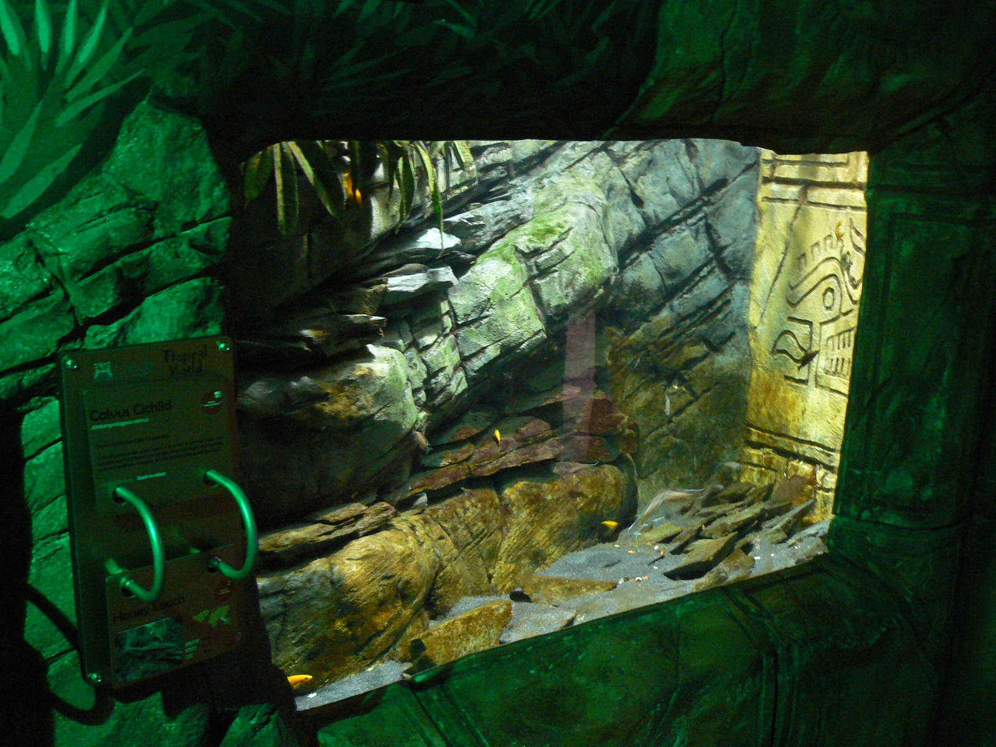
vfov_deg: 39.7
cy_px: 374
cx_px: 498
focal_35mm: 36
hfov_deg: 51.4
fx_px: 1036
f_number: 2.8
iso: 200
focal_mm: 6
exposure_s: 1/4
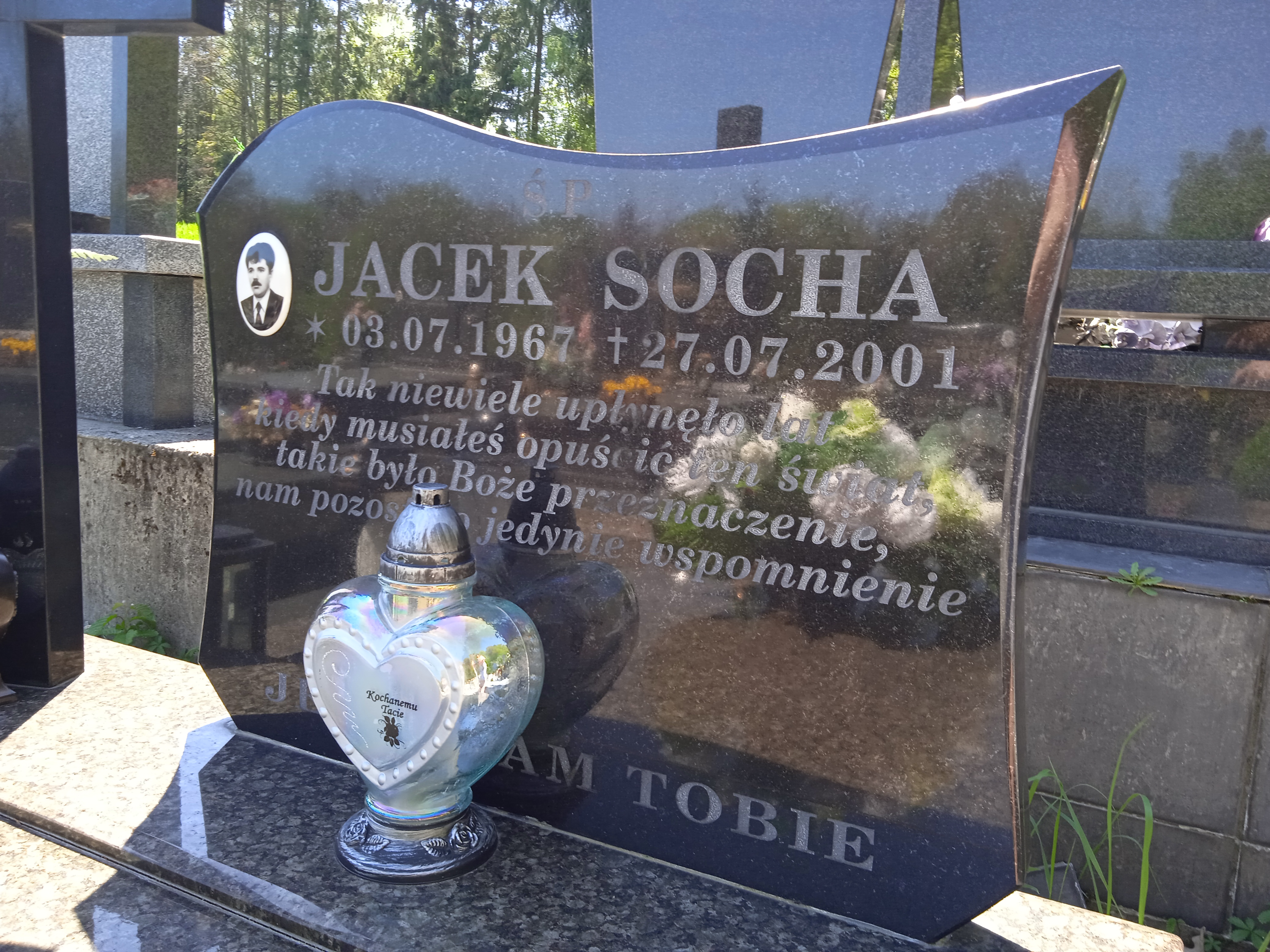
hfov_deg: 63.4
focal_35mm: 28
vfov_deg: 49.7
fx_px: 1027
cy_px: 476
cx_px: 635
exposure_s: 1/104
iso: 111
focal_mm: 3.43
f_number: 2.2
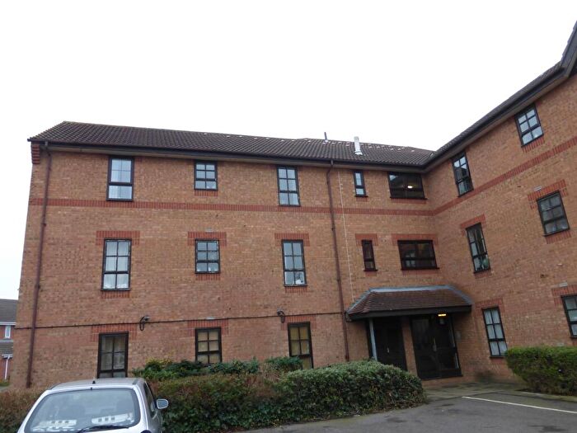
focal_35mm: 25
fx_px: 417
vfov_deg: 54.9
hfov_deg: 69.4
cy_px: 216
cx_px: 288
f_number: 3.3
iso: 200
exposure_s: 1/160
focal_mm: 4.3
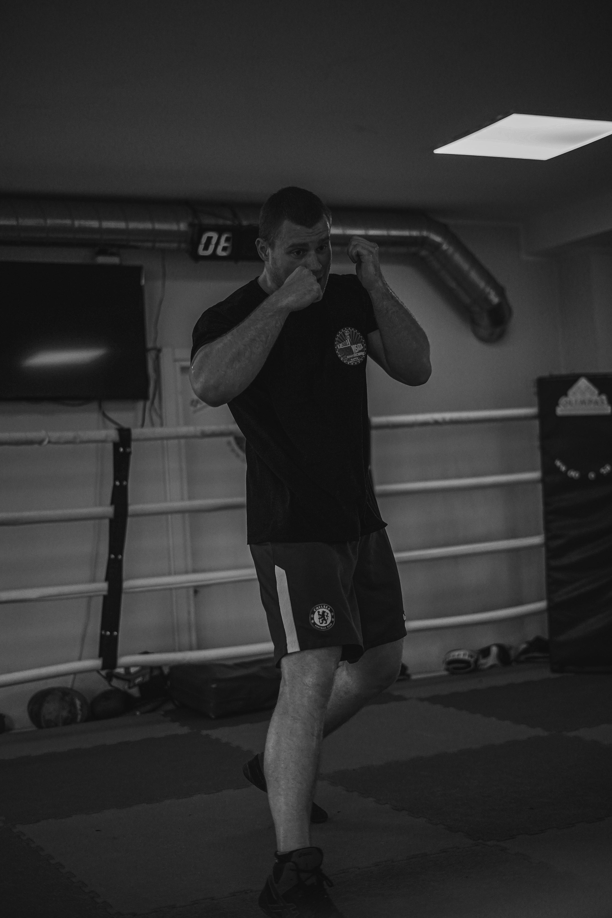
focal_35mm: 50
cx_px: 306
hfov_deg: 27.0
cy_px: 459
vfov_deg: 39.6
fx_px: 1275
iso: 1250
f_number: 1.8
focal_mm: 50
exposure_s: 1/1600
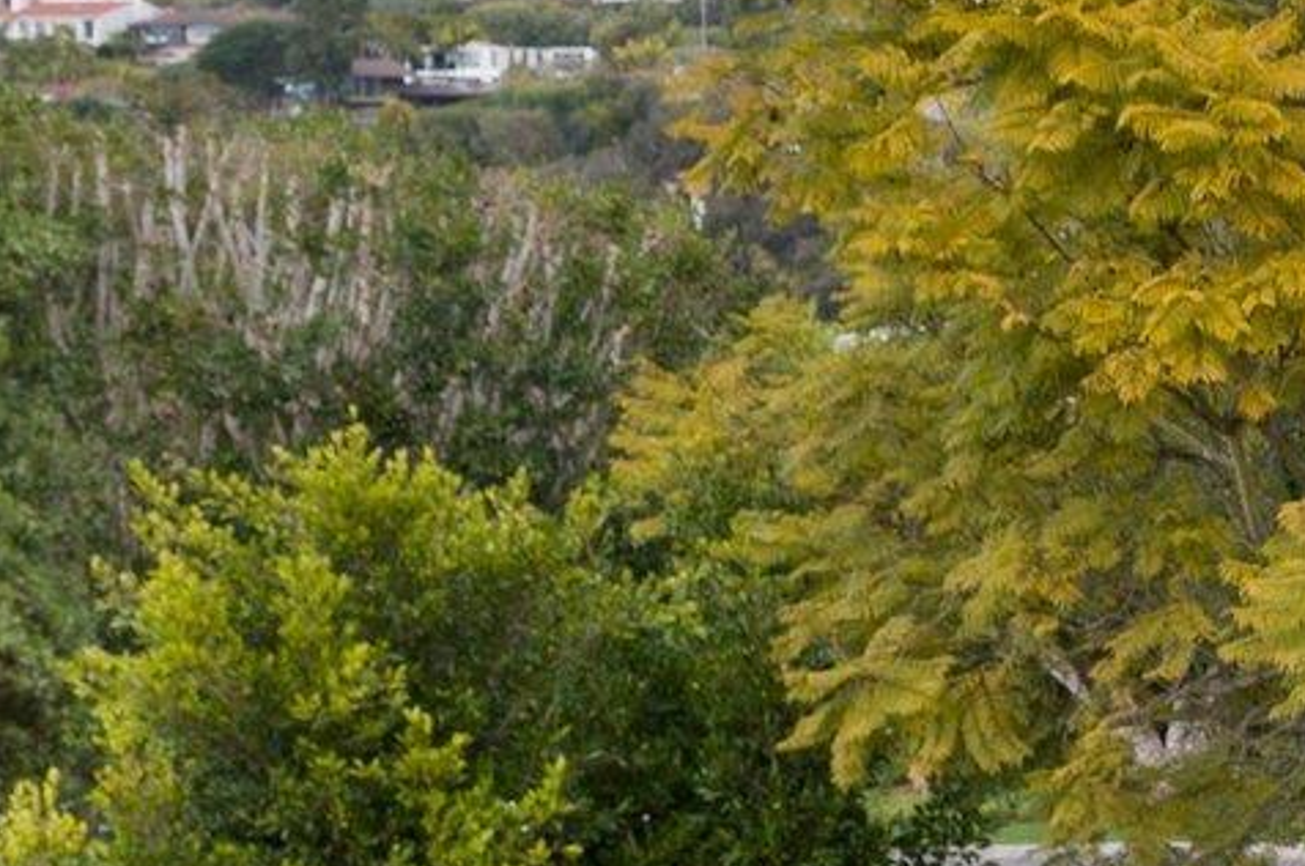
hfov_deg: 16.9
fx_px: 3662
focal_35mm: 101
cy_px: 134
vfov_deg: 13.4
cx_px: 2297
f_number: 8
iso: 400
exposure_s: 1/200
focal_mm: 23.5
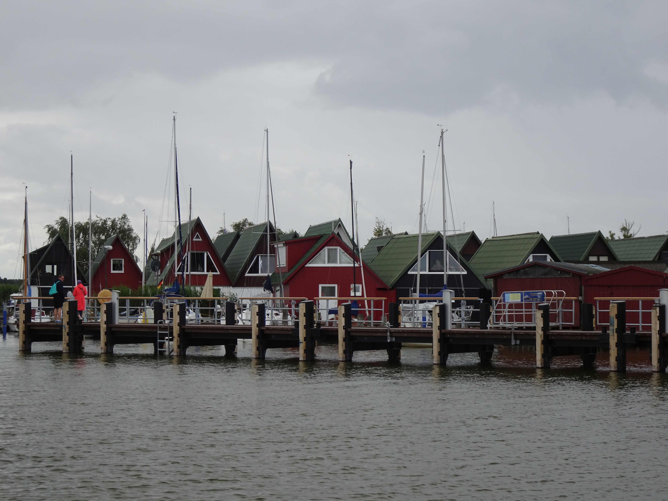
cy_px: 250
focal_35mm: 75
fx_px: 1447
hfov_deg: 26.0
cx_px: 334
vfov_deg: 19.6
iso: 80
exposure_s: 1/400
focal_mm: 12.87
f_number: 5
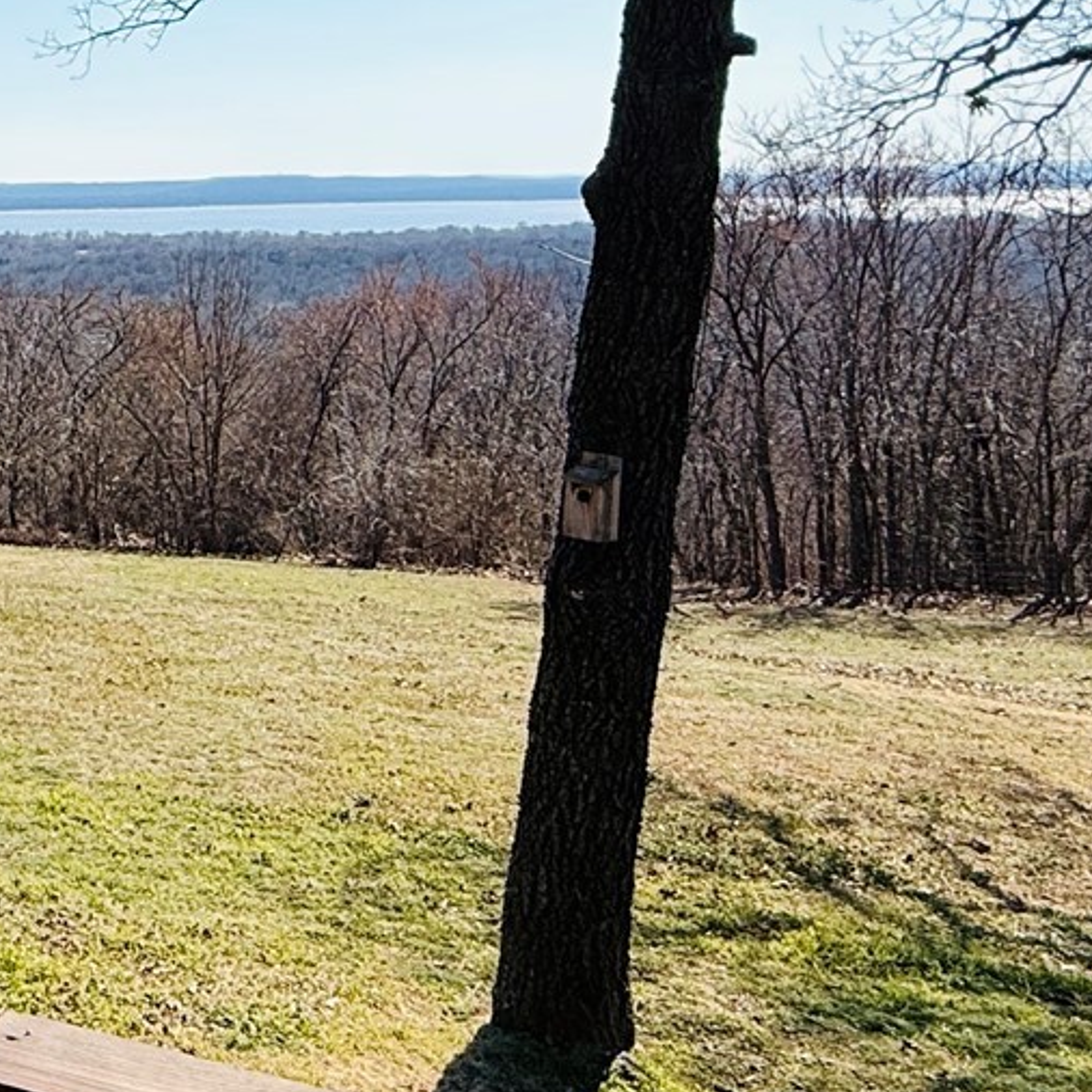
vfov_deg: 34.9
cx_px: -434
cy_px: 216
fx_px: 1677
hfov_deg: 27.8
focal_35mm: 47
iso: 50
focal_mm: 2.22
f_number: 2.2
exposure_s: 1/2841
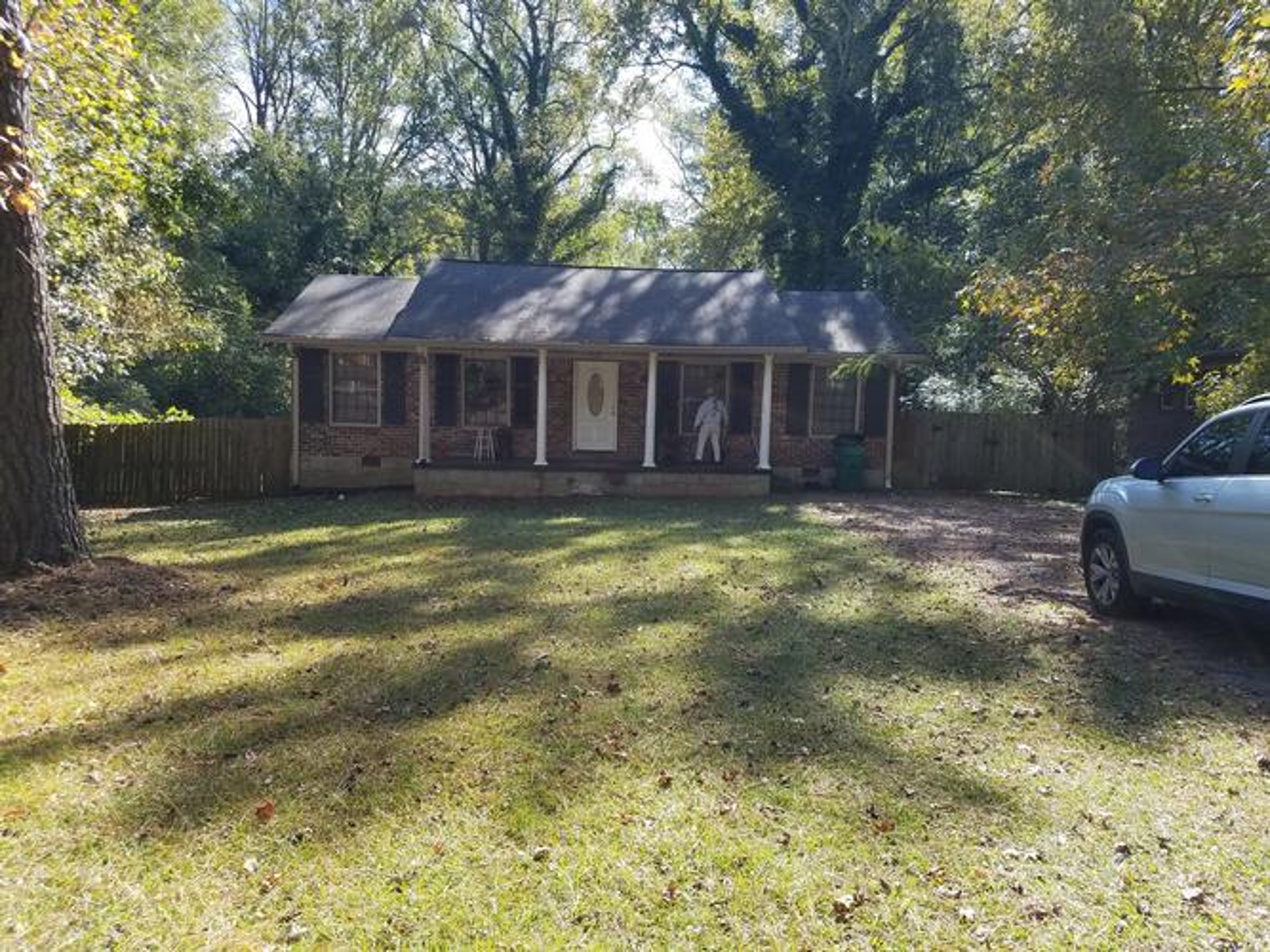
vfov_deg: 53.0
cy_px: 476
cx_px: 635
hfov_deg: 67.3
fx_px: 954
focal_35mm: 26
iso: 50
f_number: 1.7
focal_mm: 4.2
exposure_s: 1/566
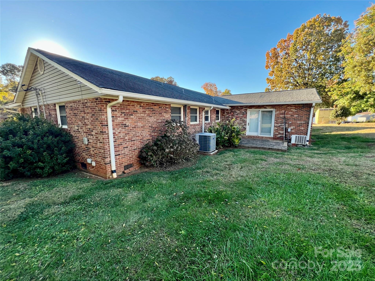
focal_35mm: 13
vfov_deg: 89.9
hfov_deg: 106.2
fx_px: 141
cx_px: 188
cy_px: 140
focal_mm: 1.57
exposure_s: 1/254
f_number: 1.8
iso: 32
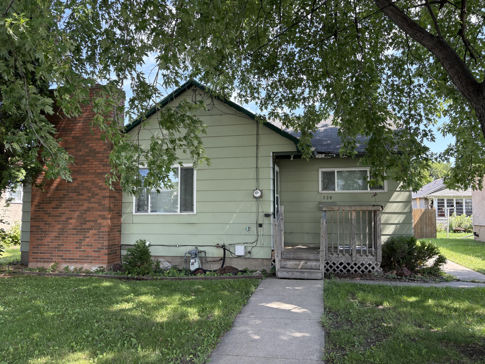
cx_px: 242
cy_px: 182
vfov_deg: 53.1
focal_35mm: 26
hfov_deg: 67.3
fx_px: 364
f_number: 1.6
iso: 64
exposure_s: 1/489
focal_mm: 5.96
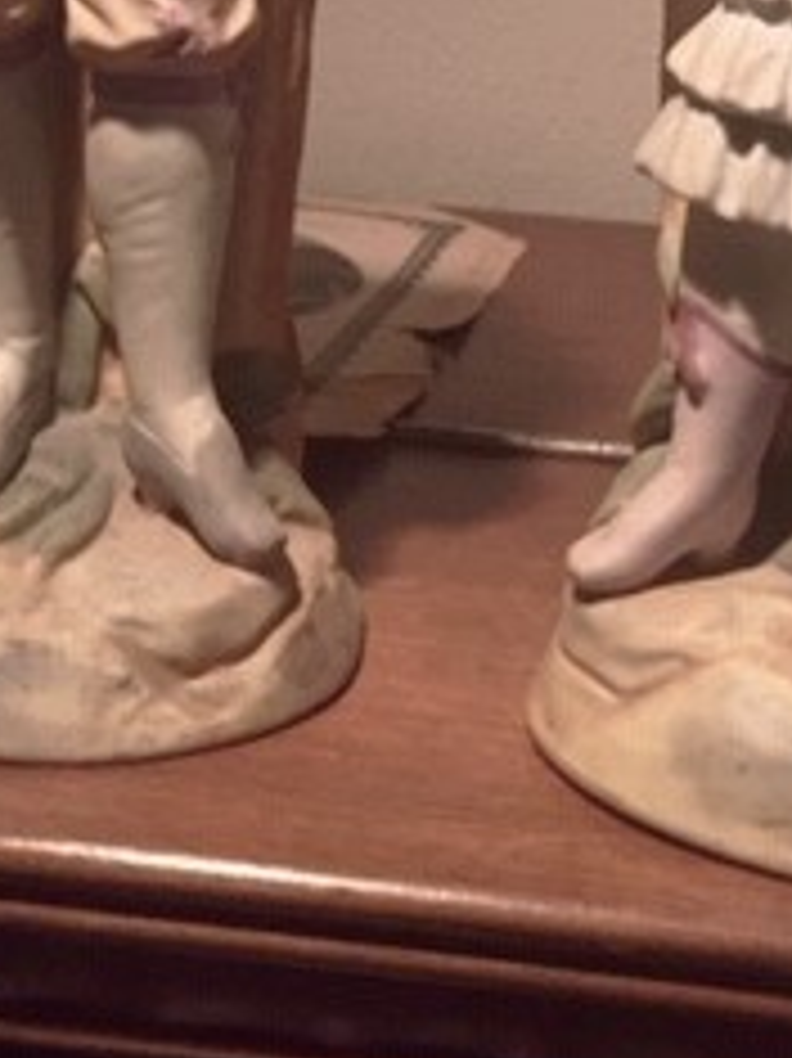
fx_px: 2412
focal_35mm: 79
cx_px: 400
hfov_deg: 18.6
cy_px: -180
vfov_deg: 22.9
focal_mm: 4.15
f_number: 2.2
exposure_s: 1/24
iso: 250
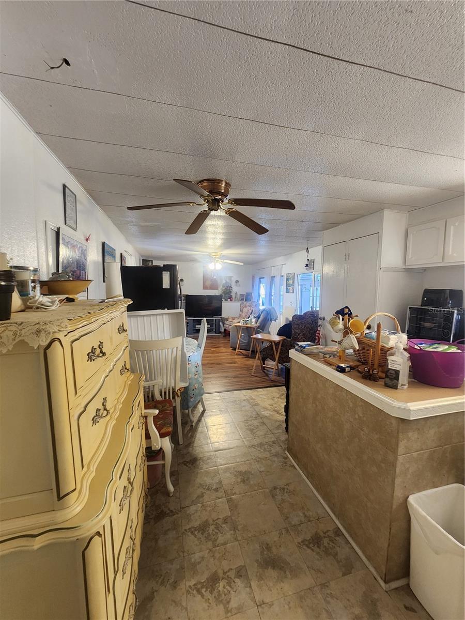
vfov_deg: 106.2
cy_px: 310
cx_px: 232
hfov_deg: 89.9
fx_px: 233
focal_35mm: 13
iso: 320
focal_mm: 2.2
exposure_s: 1/30
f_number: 2.2
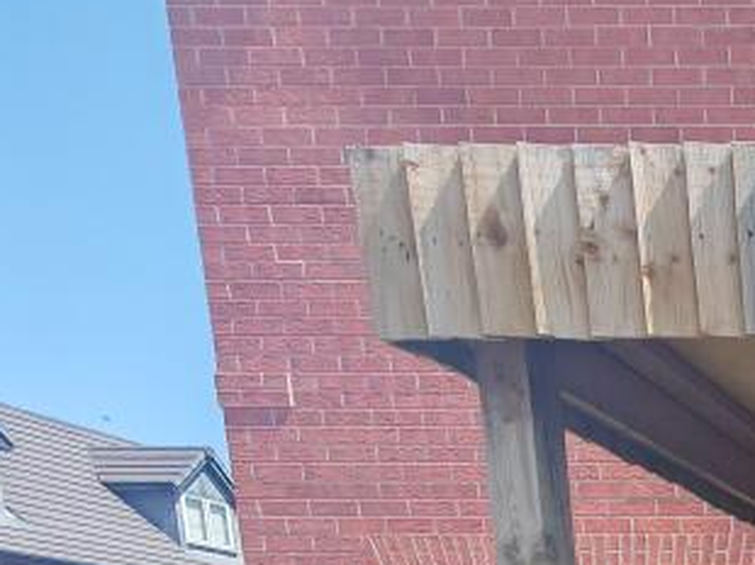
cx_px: 1159
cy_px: 869
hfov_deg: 27.7
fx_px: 937
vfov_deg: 24.9
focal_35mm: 43
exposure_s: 1/480
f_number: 2
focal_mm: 1.82
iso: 64
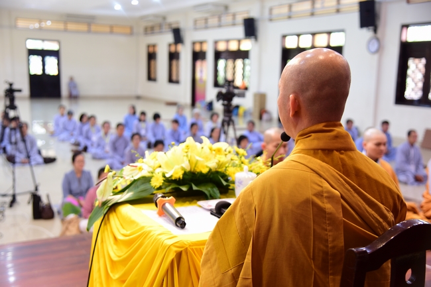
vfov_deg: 28.1
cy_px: 144
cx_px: 216
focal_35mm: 48
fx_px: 574
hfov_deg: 41.1
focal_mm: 48
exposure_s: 1/25
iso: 800
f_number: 4
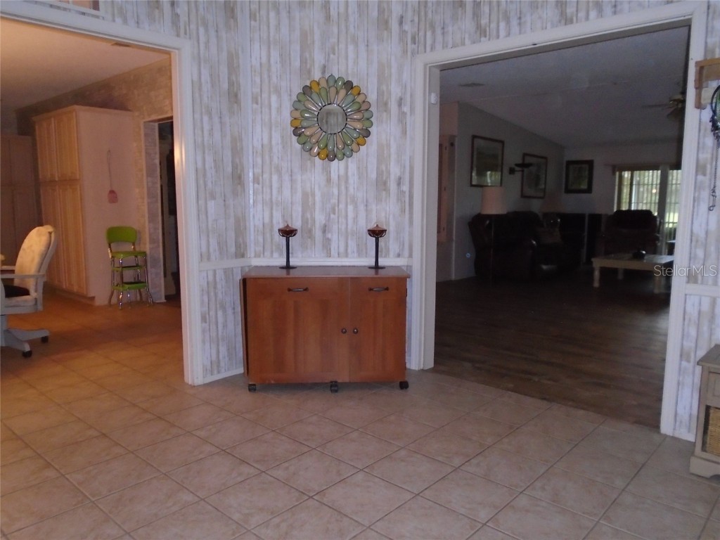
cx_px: 360
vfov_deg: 53.1
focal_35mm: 26
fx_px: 541
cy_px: 270
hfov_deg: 67.3
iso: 400
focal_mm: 4.6
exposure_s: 1/30
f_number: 3.2
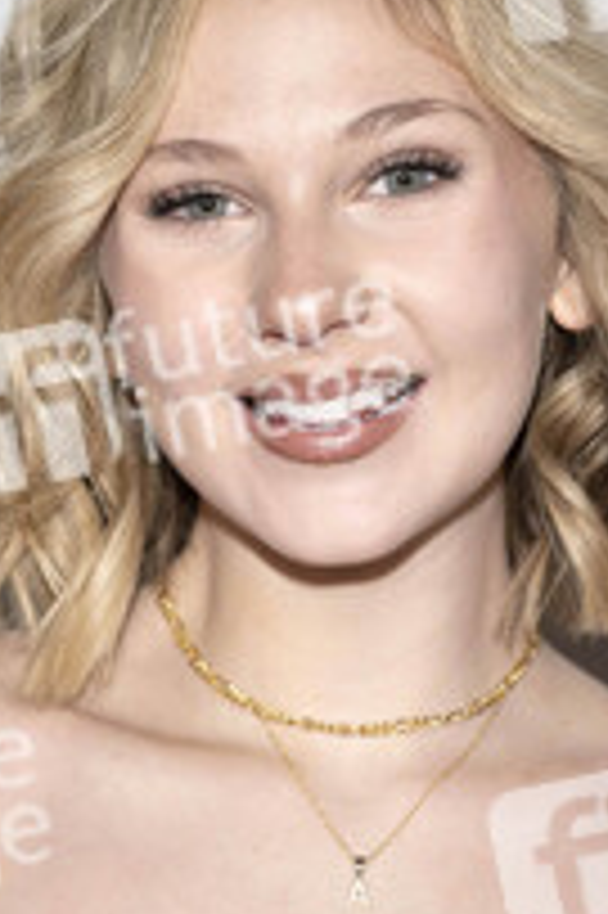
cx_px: 311
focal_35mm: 236
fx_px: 5988
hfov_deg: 5.8
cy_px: 612
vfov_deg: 8.7
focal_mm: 120
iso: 800
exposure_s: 1/200
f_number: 5.6
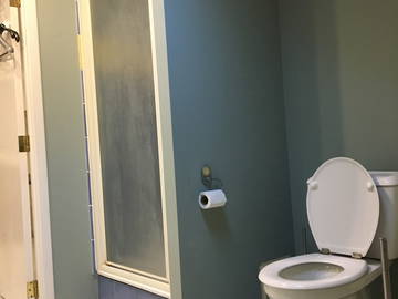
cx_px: 199
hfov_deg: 61.7
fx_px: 333
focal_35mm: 29
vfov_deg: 48.2
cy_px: 150
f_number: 2.2
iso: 200
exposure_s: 1/33
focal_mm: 4.15
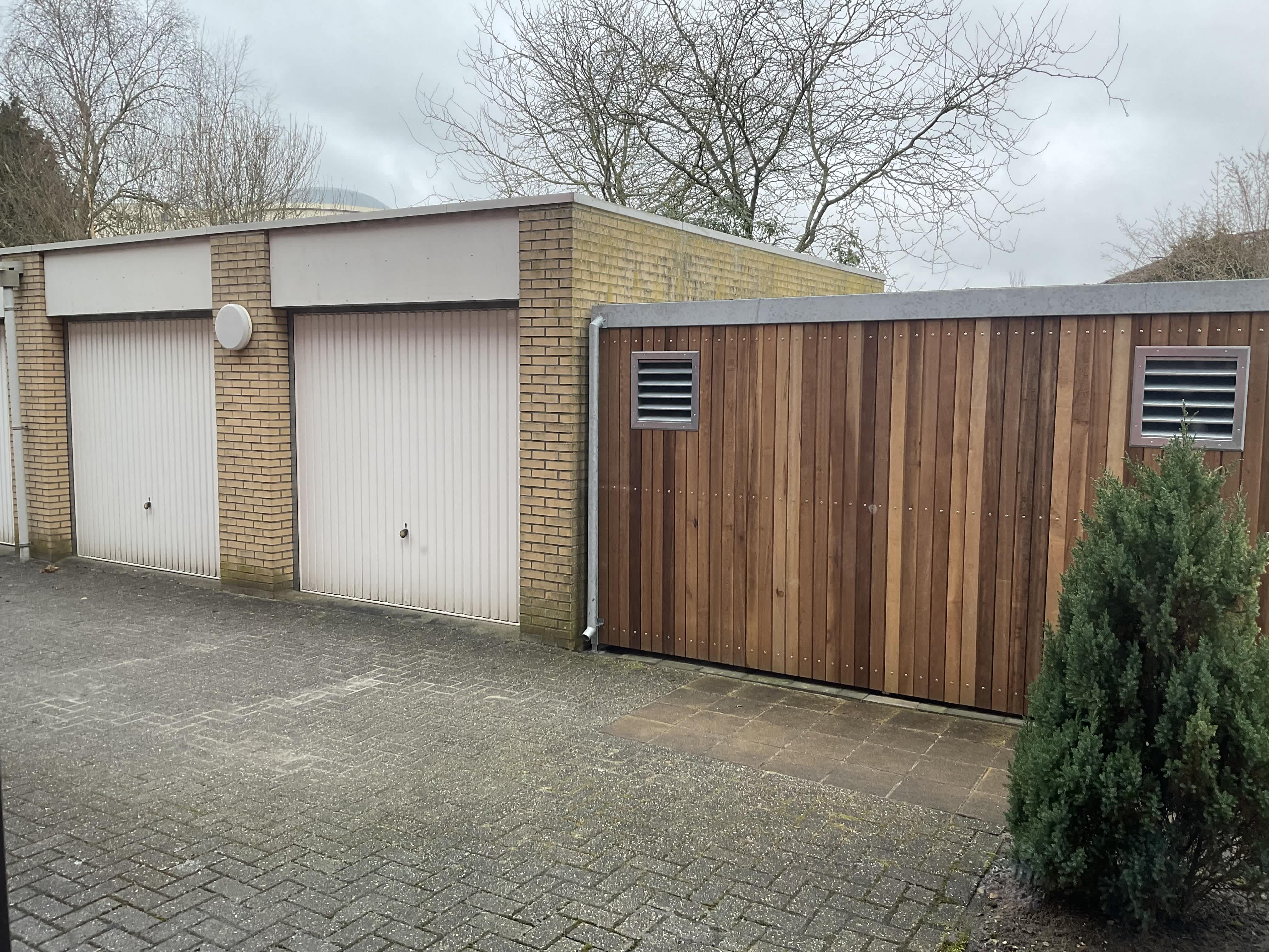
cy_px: 476
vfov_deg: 48.2
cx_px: 634
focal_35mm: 29
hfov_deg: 61.7
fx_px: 1063
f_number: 1.8
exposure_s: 1/122
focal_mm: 3
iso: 25
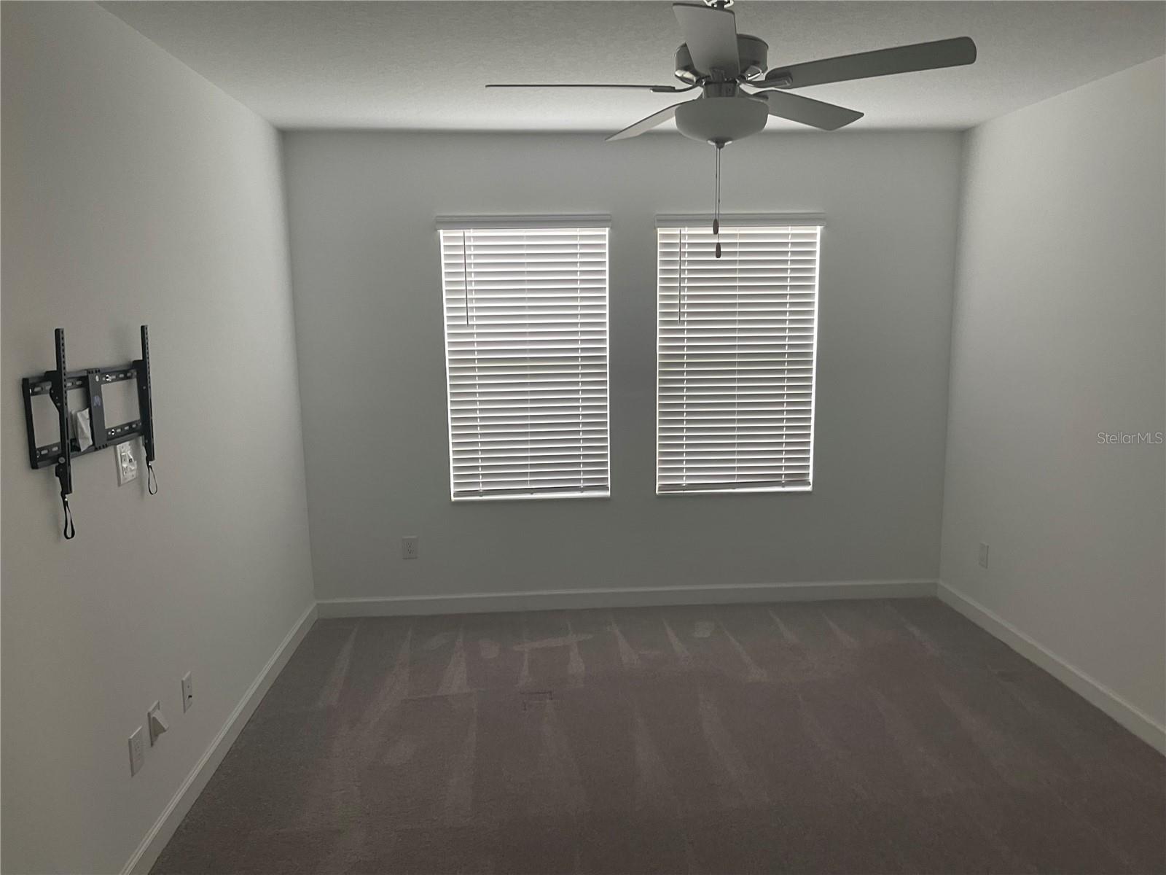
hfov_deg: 69.4
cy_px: 438
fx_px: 842
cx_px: 583
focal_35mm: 25
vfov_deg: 54.9
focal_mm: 5.1
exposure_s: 1/60
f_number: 1.6
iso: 160
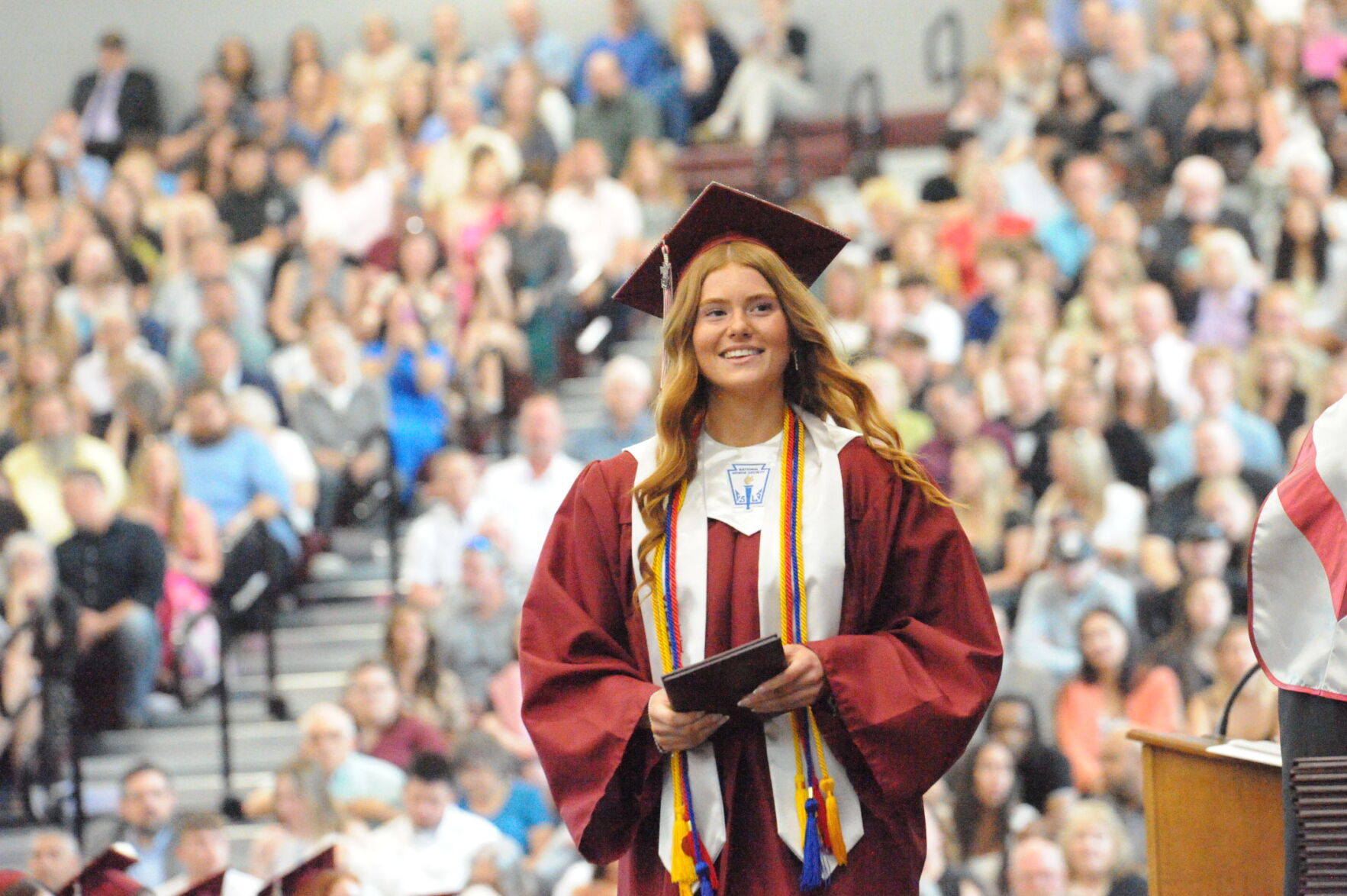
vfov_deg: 6.9
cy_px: 448
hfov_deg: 10.3
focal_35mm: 200
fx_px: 7478
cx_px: 674
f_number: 5.6
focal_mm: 200
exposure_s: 1/800
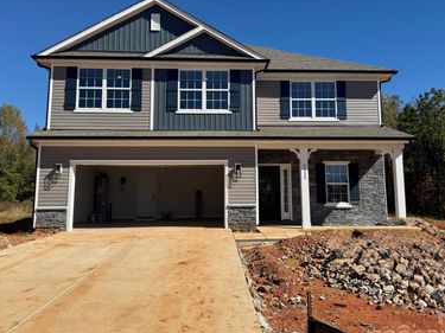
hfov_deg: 56.8
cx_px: 237
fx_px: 411
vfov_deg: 44.0
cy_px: 139
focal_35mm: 32
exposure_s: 1/5814
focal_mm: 6.76
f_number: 1.78
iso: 80
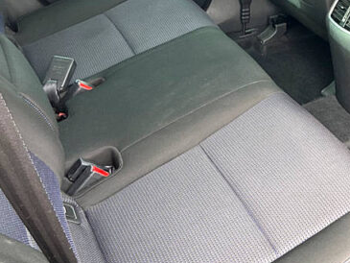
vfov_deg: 24.9
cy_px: 27
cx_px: 299
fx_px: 577
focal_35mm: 57
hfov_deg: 32.5
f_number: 1.8
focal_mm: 4.25
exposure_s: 1/109
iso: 125
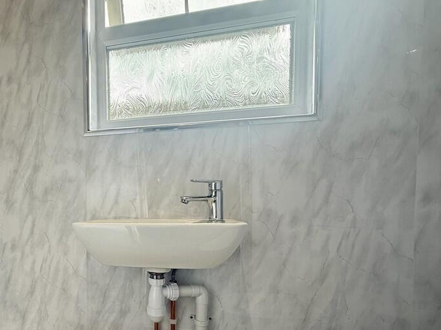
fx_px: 267
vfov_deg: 61.9
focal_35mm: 21
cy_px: 219
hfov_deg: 75.2
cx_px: 129
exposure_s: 1/134
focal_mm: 2.22
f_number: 2.2
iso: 64
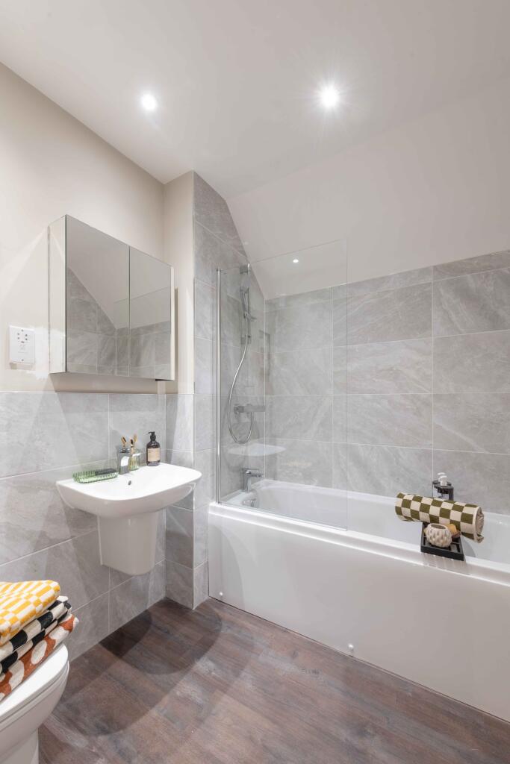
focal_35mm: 14
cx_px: 255
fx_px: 297
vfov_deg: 104.2
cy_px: 382
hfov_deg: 81.2
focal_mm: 14
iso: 64
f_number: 11
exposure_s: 1.6
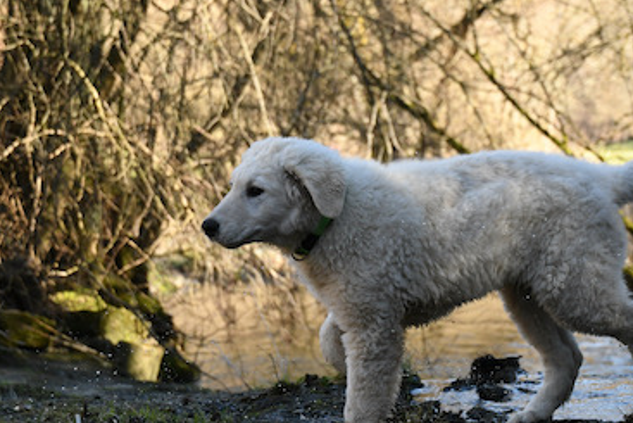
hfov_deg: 20.8
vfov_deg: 14.0
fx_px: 1724
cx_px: 359
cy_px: 233
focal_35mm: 98
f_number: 3.5
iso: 1000
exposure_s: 1/1250
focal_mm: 40
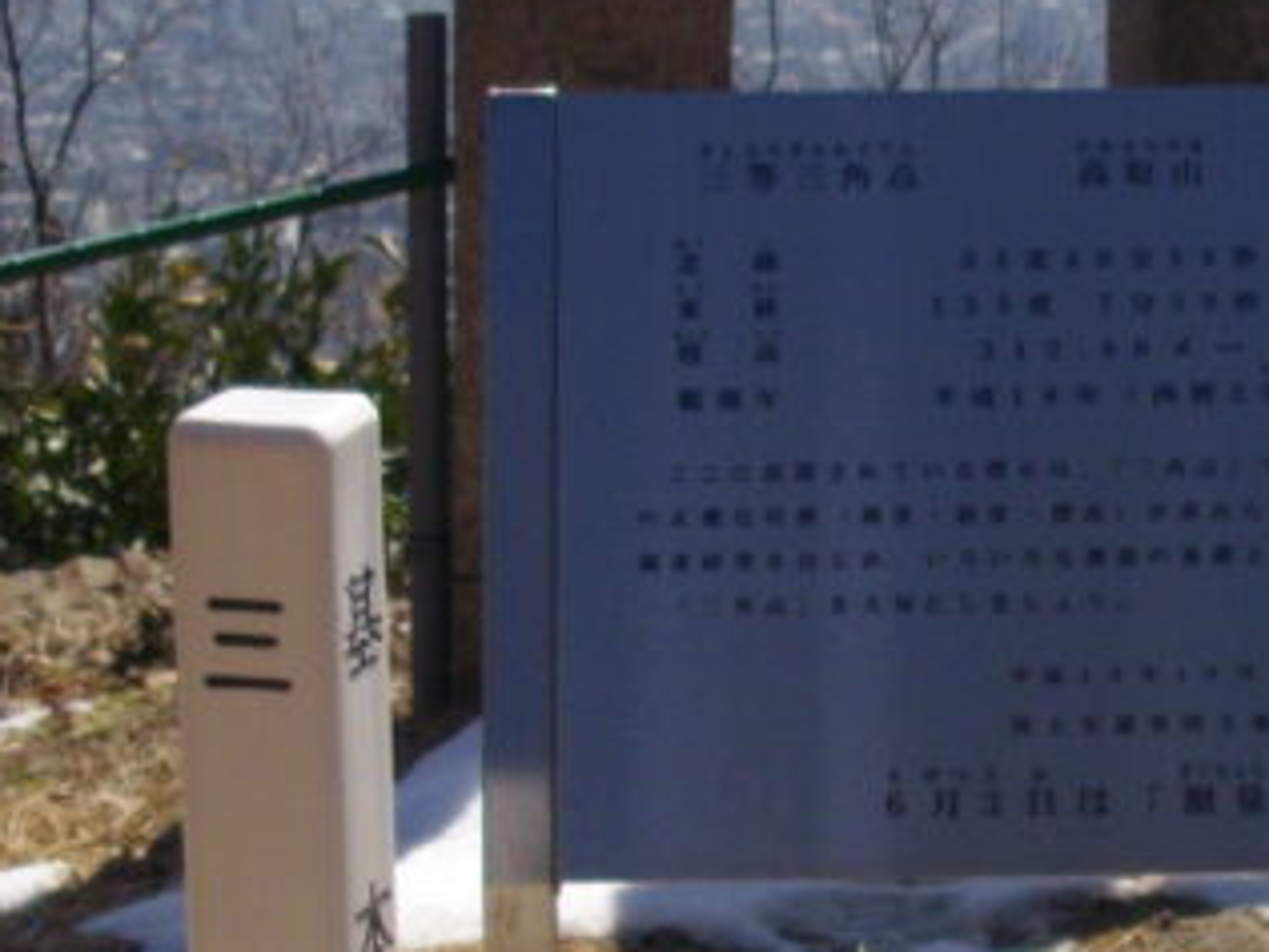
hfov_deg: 16.4
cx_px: 799
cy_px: 619
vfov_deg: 12.3
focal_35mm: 120
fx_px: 4399
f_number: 5.6
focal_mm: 6.2
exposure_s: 1/640
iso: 100
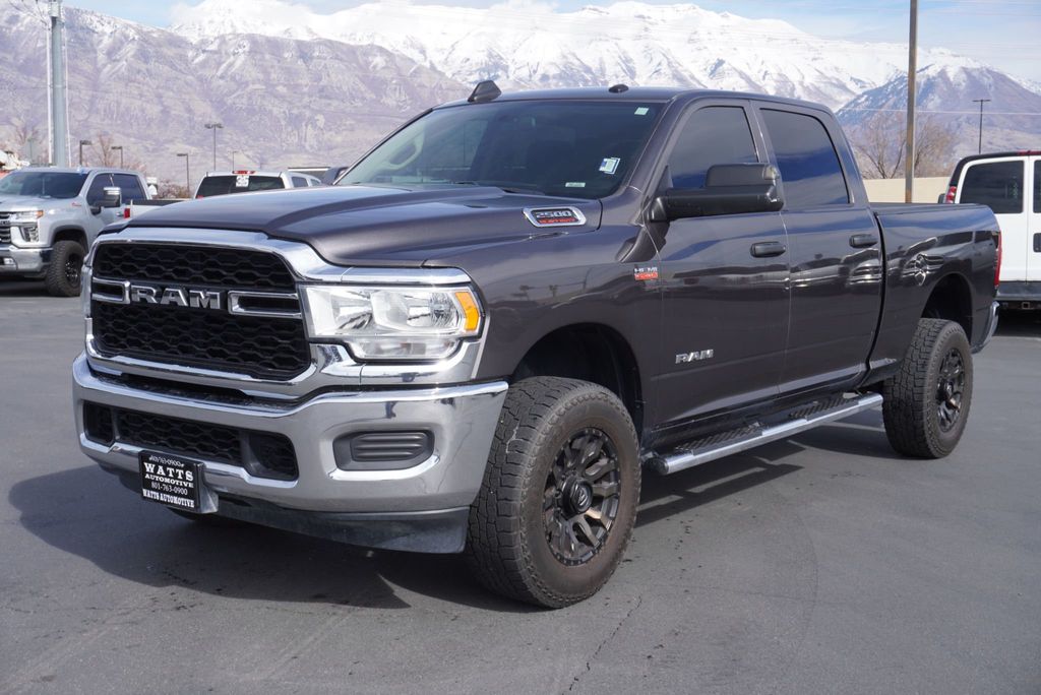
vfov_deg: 30.9
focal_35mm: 44
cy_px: 348
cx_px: 520
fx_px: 1259
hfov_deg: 44.9
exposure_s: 1/200
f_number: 8
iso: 100
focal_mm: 29
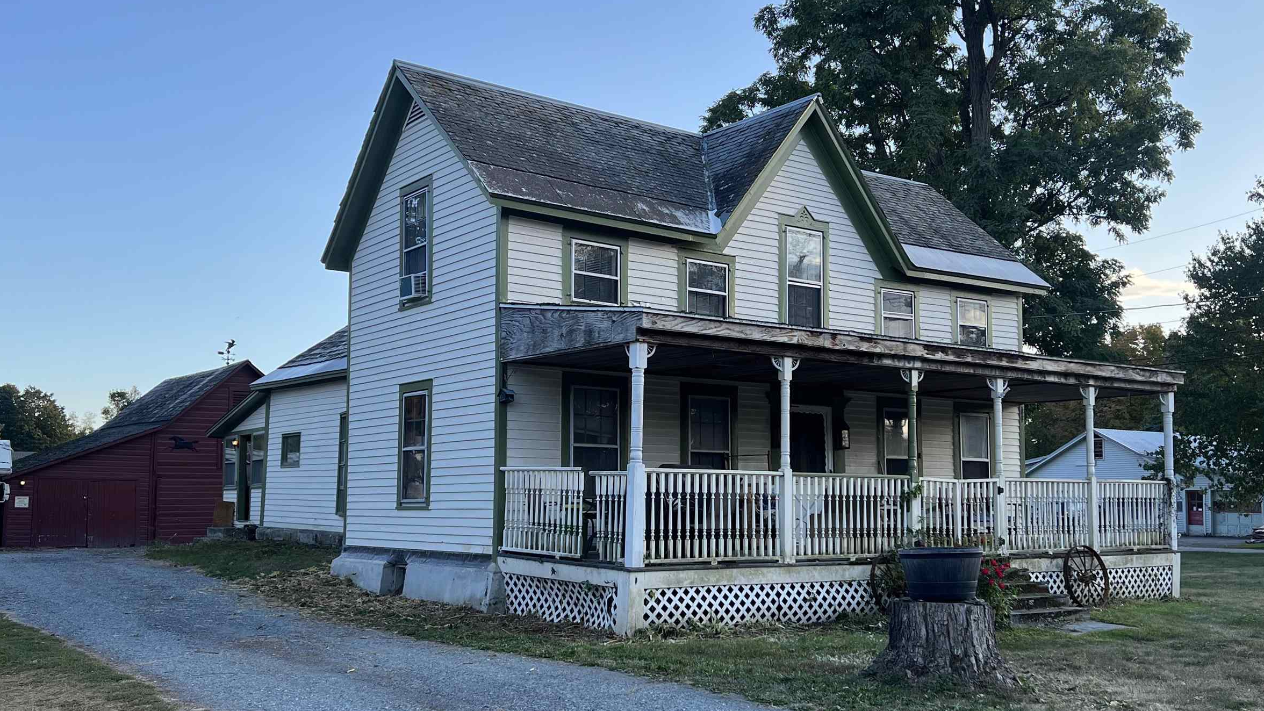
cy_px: 408
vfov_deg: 31.9
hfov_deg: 53.9
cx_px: 686
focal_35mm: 37
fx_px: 1240
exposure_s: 1/873
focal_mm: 5.7
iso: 50
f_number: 1.5
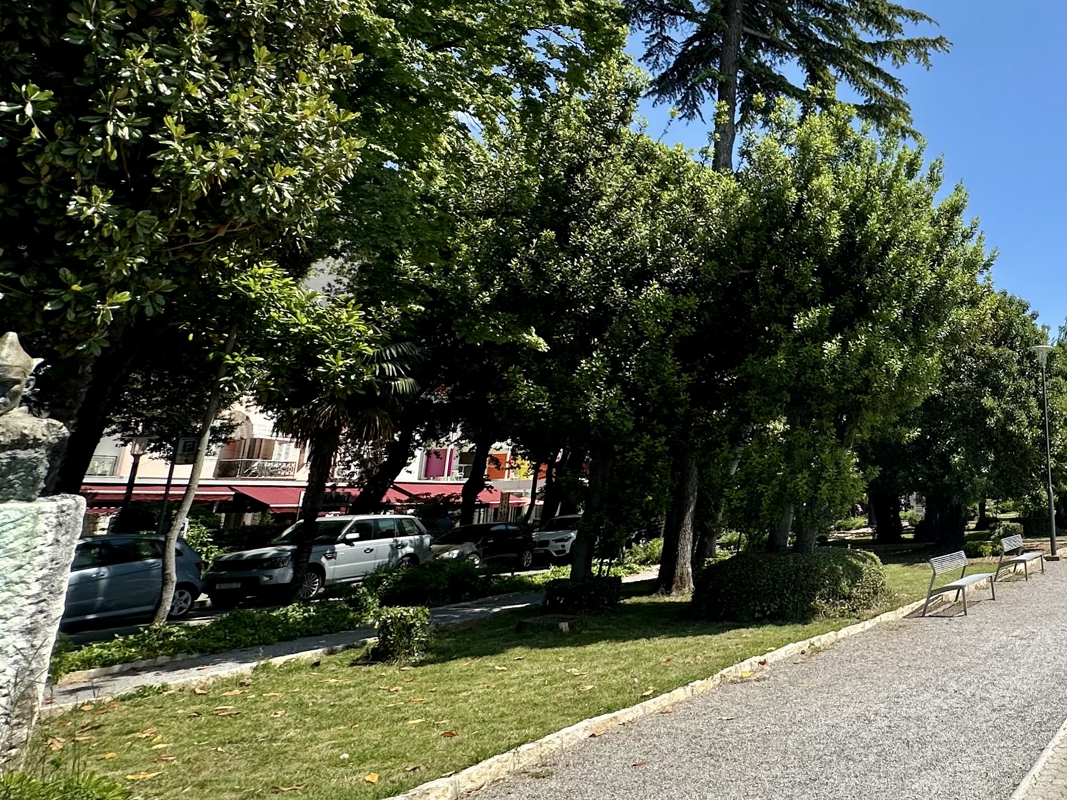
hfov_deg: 54.6
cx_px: 1006
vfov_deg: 50.6
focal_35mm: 27
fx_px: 832
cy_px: 284
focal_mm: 2.22
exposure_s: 1/1770
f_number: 2.2
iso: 50
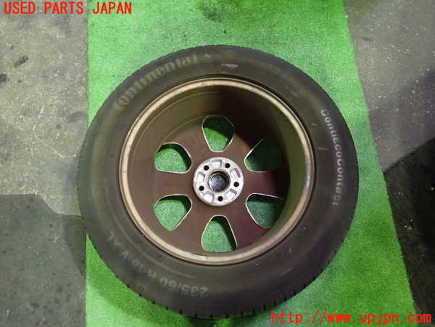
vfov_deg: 46.8
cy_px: 164
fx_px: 377
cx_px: 218
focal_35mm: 30
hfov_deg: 60.0
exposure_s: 1/20
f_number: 2.3
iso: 800
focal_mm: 5.4
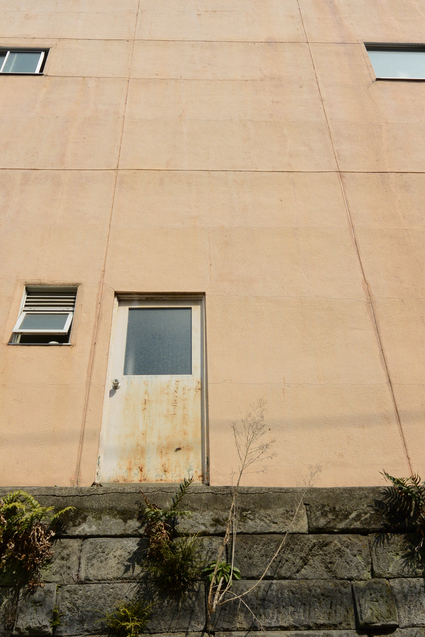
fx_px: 620
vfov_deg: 54.4
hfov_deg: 37.9
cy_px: 318
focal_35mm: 35
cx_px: 212
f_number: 8
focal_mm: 13
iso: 160
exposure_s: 1/500
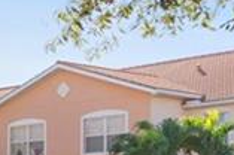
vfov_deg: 11.9
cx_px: -347
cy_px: 215
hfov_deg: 13.2
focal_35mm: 111
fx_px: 720
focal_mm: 17
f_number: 9
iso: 200
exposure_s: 1/160
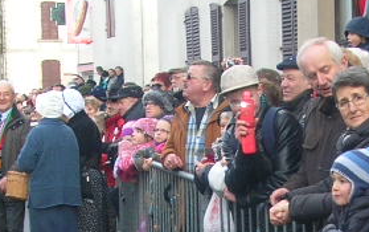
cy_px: 298
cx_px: 298
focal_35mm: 136
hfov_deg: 15.2
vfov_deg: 9.5
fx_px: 1369
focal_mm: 5.8
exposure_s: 1/112
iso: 50
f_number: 2.8
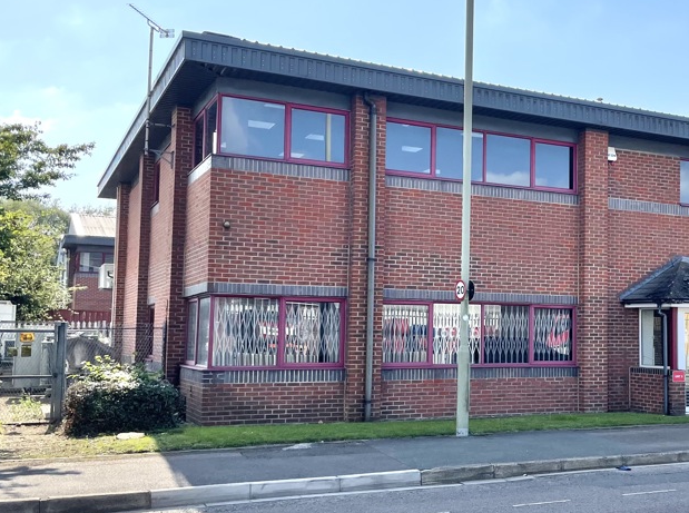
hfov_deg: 42.6
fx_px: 854
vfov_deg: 33.4
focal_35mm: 43
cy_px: 268
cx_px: 513
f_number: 1.6
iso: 32
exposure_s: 1/5291
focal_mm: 4.2
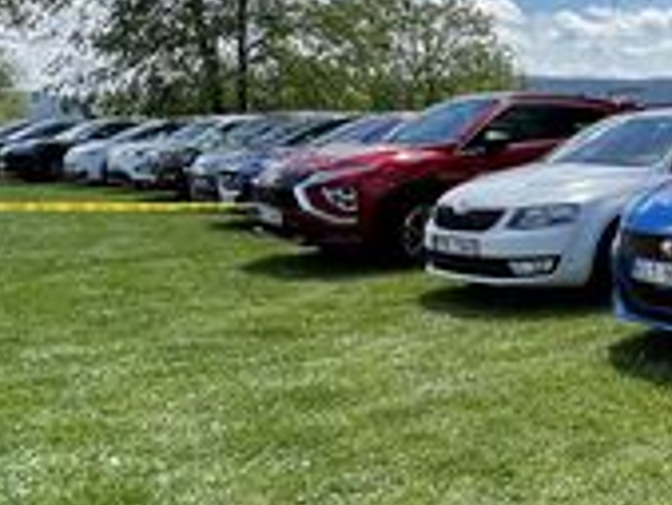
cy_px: 270
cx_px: 748
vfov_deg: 34.4
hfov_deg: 37.2
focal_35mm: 42
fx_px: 816
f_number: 1.8
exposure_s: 1/840
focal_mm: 1.57
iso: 32
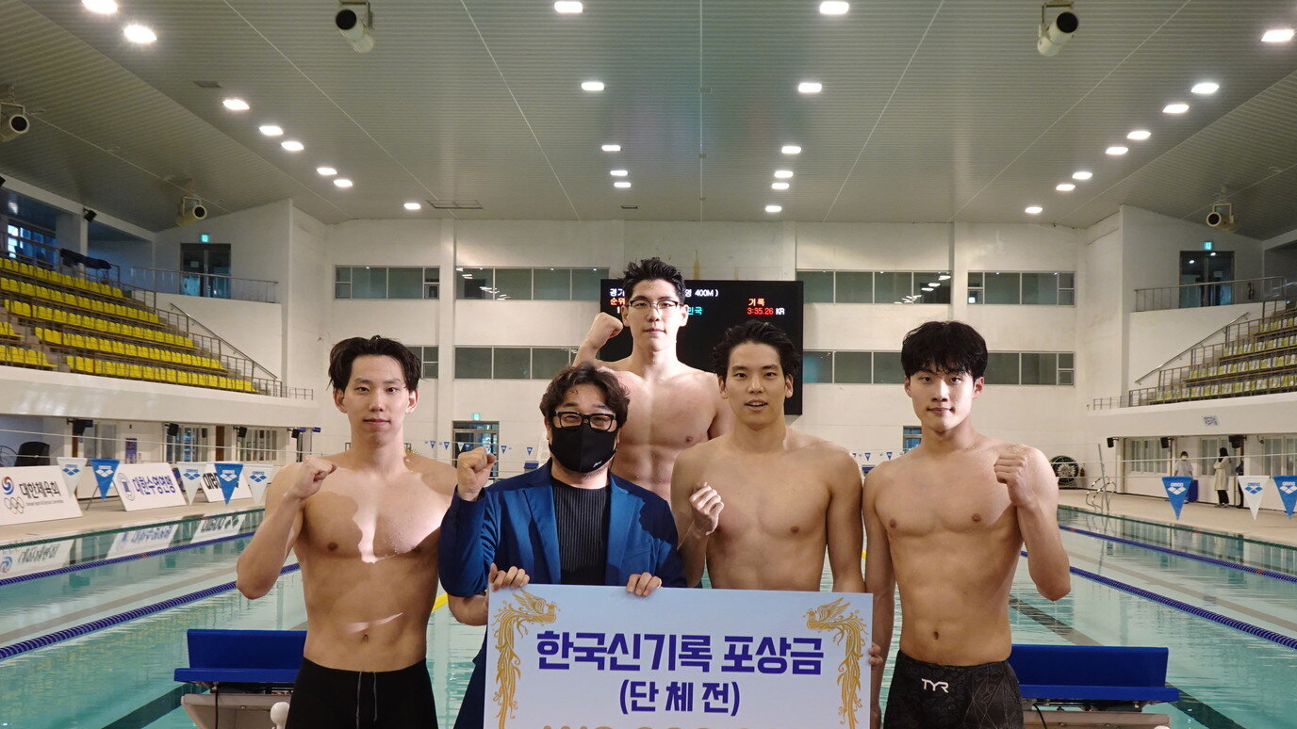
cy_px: 425
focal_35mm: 41
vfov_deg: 29.0
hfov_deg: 49.4
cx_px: 652
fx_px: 1410
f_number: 4
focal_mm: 6.26
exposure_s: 1/40
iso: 200
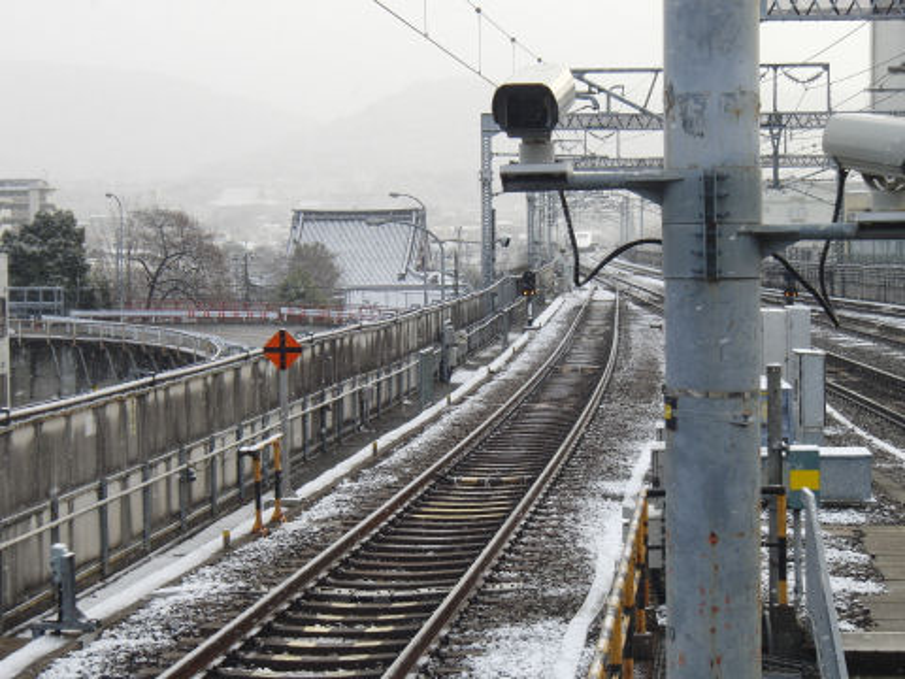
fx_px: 2092
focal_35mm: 80
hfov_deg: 24.4
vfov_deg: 18.4
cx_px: 452
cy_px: 340
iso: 100
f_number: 4.6
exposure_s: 1/100
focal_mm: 13.6
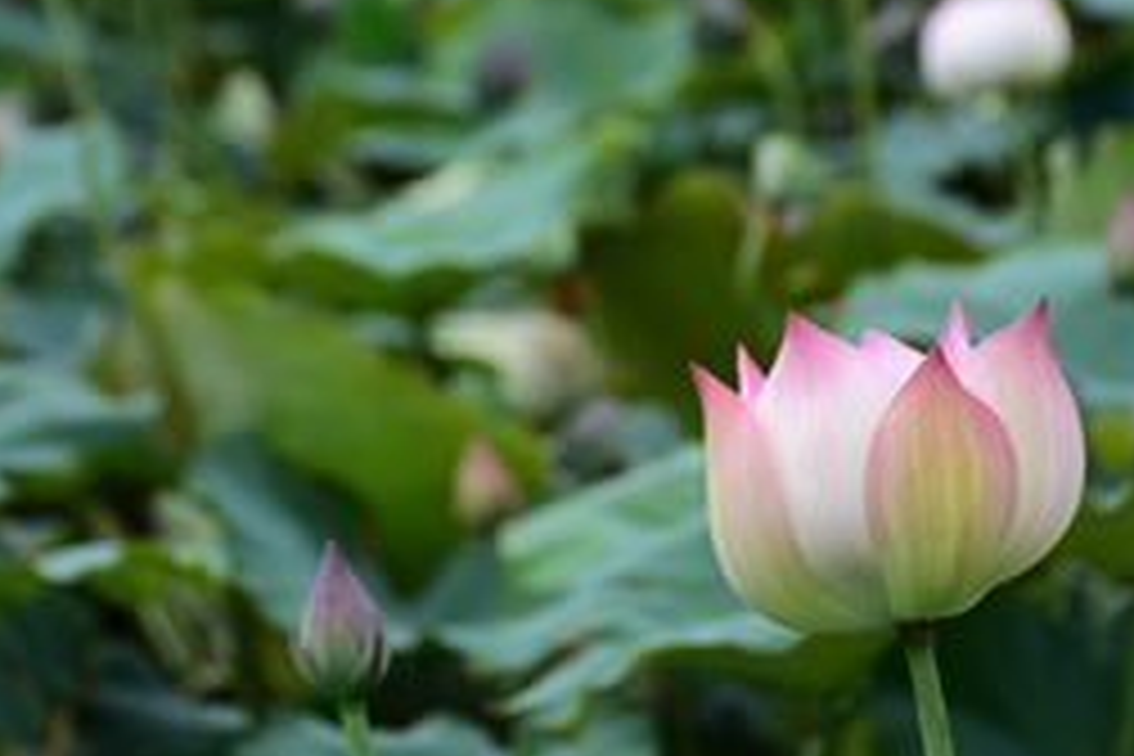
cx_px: 432
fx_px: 7496
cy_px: 176
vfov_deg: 5.8
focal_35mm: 238
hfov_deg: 8.6
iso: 100
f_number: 5.3
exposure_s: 1/400
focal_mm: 80
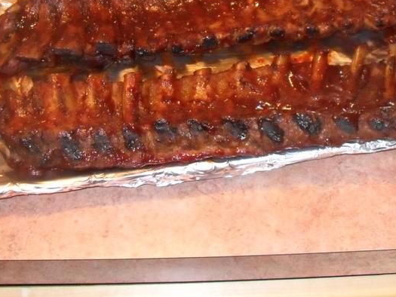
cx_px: 210
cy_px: 52
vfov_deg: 24.0
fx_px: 687
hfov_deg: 32.2
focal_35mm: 60
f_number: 2.8
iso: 320
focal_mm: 6.2
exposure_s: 1/45
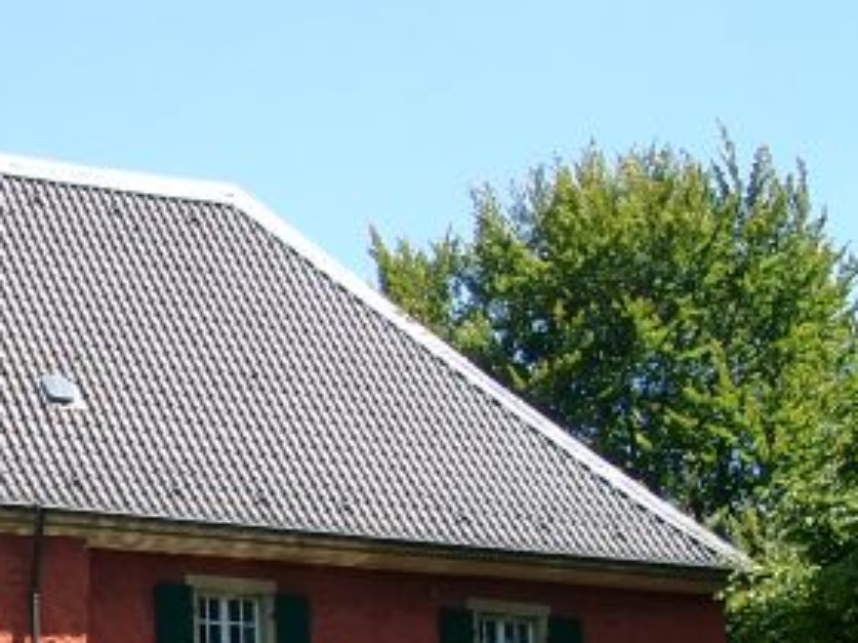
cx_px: -286
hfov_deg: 14.6
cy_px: 671
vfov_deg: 11.4
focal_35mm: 129
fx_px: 3196
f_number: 4
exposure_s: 1/302
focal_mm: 9.29
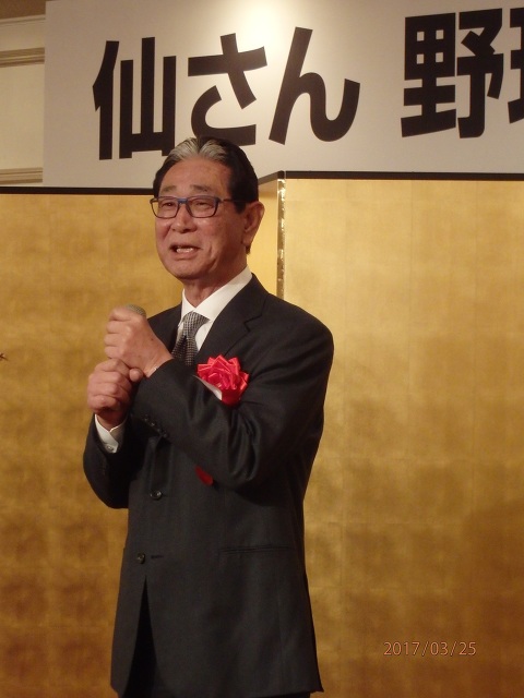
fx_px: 2563
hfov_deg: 11.7
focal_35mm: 127
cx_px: 262
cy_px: 349
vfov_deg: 15.5
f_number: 5.7
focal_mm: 22.8
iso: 1250
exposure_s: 1/30
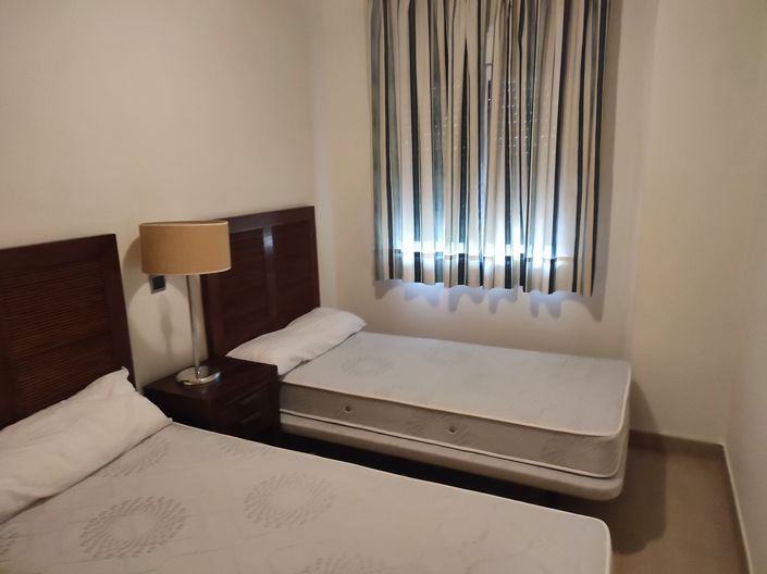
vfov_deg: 54.8
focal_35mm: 25
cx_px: 384
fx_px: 554
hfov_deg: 69.4
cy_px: 287
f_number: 1.9
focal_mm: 6.04
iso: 1596
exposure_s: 1/20
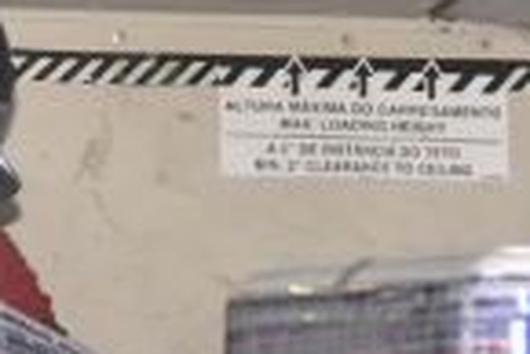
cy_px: 495
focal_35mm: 578
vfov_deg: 2.4
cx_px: -62
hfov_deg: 3.6
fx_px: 8518
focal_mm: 70
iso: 1600
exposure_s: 1/100
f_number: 5.3
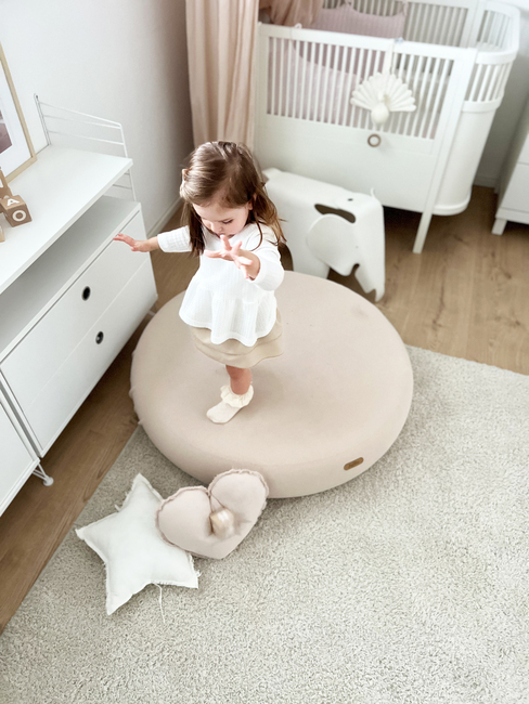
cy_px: 352
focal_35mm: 26
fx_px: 529
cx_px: 264
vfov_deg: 67.3
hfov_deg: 53.1
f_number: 1.5
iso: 500
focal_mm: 5.7
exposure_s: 1/57
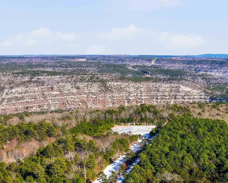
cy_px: 138
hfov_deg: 28.6
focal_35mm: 60
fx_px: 405
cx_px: 249
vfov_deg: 25.1
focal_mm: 8.7
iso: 210
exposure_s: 1/5000
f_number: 1.8
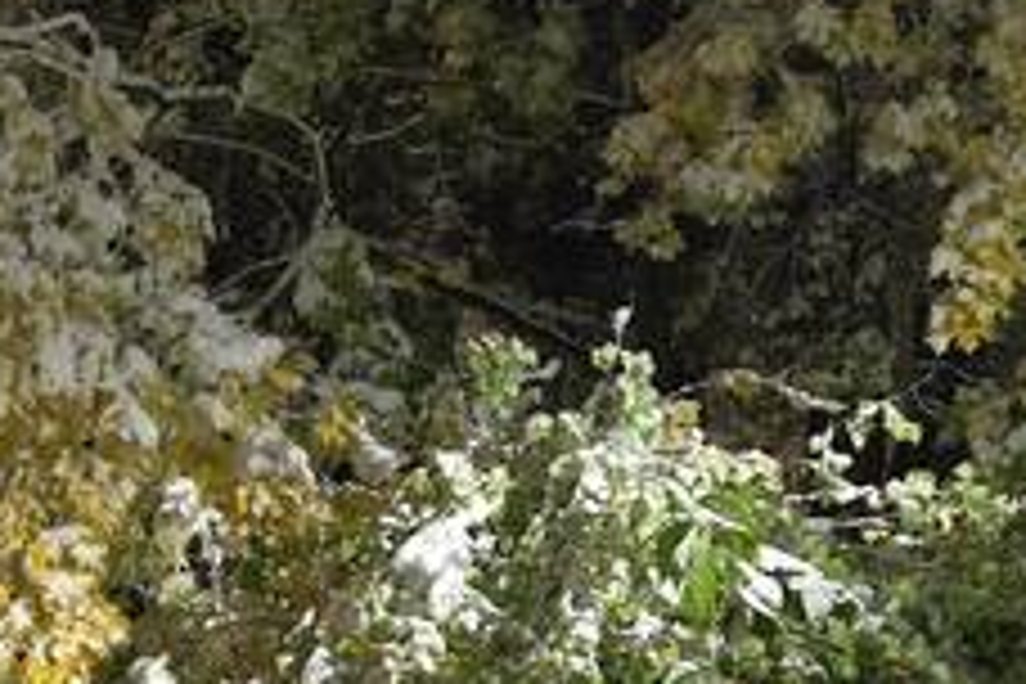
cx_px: -259
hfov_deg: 26.2
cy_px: 585
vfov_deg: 20.0
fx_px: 1909
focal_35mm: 67
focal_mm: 6.3
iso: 1600
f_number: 1.7
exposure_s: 1/100
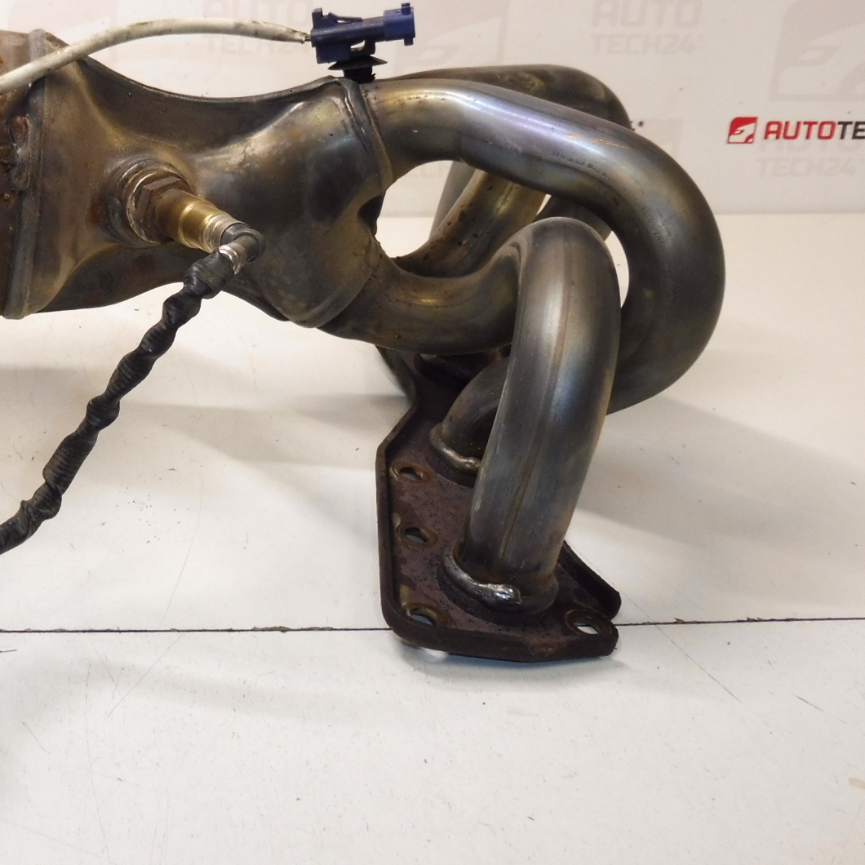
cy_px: 292
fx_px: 1159
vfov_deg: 40.4
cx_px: 78
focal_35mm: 41
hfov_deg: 38.0
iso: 200
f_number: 3.5
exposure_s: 1/60
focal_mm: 4.3
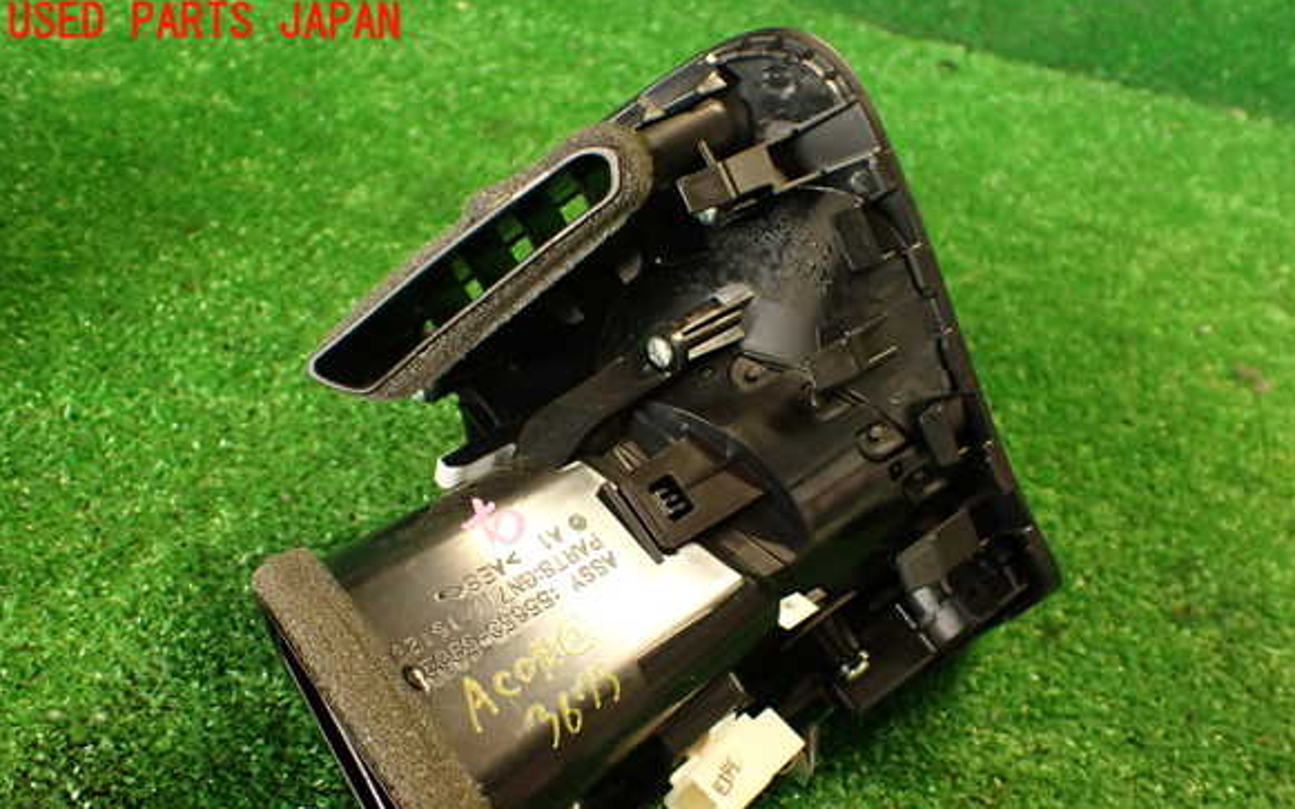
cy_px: 497
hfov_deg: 55.3
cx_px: 664
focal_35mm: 35
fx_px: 1235
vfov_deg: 36.1
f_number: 2.4
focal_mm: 5.79
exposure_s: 1/30
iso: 400
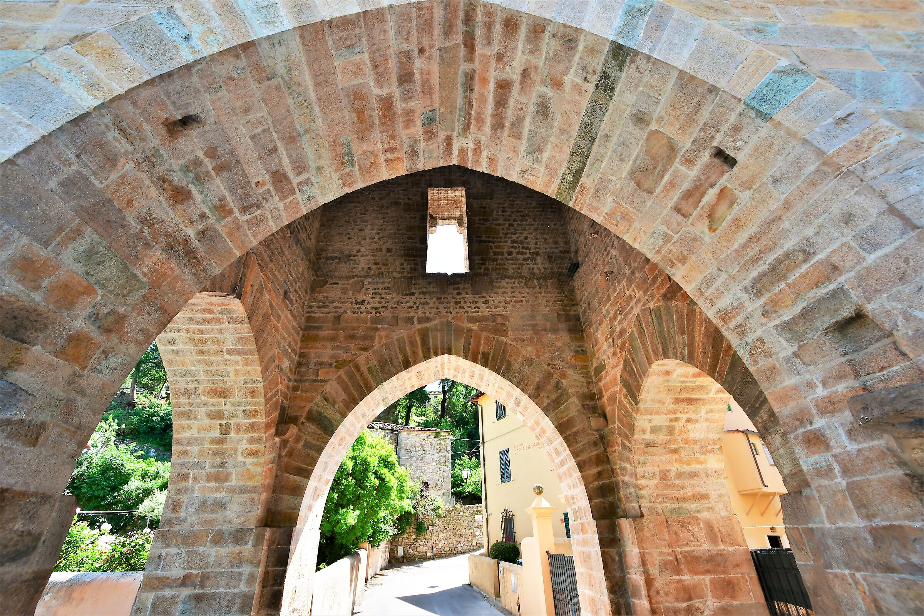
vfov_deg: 77.3
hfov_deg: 100.4
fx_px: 385
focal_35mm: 15
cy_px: 308
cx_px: 462
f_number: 5.6
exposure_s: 1/40
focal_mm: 10
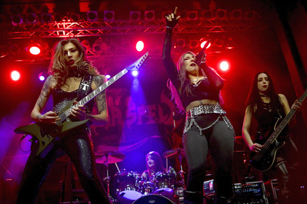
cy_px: 102
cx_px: 154
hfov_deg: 54.5
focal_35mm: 35
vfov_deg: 37.8
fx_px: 298
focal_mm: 35
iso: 4000
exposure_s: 1/320
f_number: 4
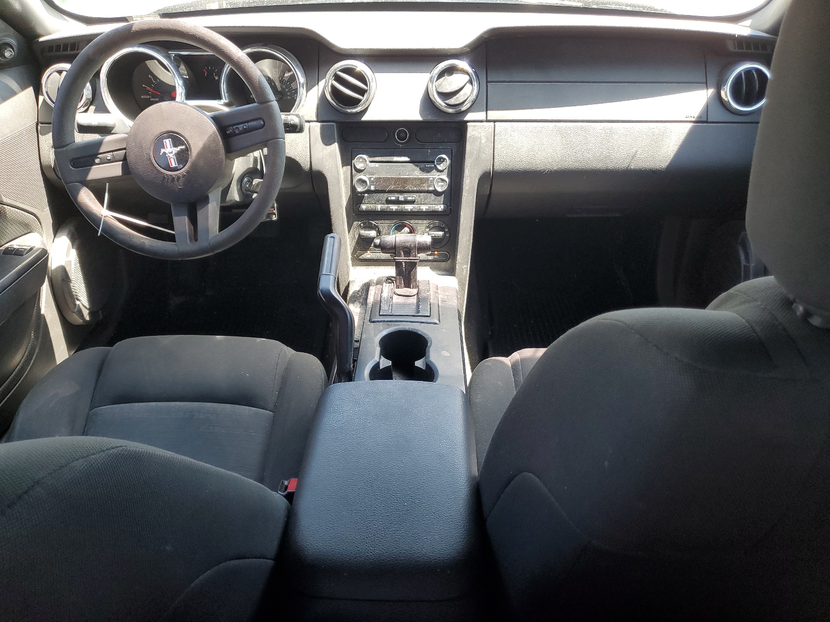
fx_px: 623
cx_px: 415
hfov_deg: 67.3
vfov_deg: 53.1
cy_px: 311
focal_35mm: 26
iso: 68
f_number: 1.5
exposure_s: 1/120
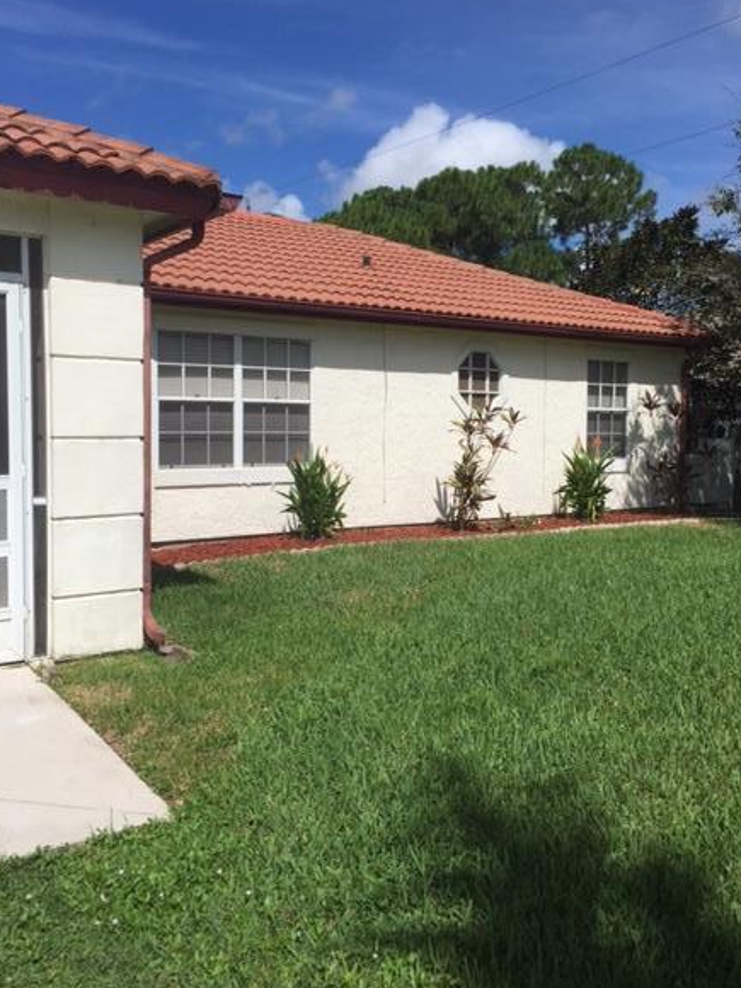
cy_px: 474
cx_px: 383
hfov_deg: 44.2
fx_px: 913
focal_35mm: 32
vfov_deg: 56.8
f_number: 2.2
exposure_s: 1/4405
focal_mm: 4.15
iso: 32
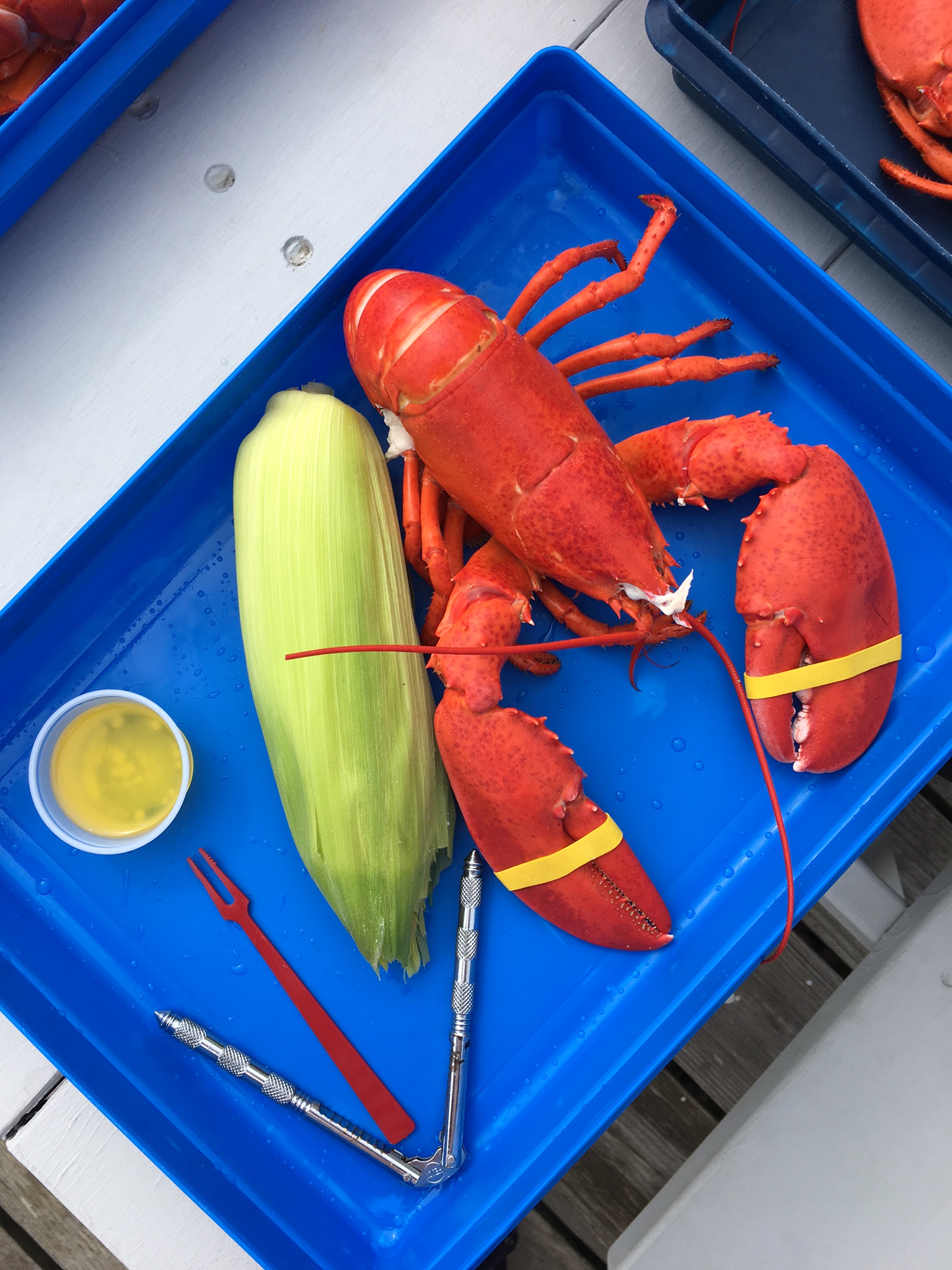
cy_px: 635
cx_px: 476
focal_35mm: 29
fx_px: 1063
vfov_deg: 61.7
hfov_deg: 48.2
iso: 25
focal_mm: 4.15
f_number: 2.2
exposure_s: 1/1399
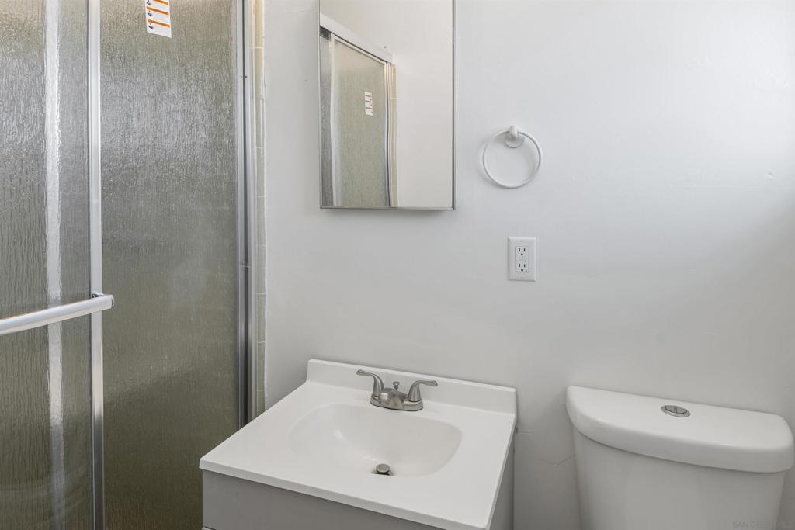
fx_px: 464
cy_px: 265
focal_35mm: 21
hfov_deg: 81.2
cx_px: 398
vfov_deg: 59.5
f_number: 9
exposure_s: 1/40
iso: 250
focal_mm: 14
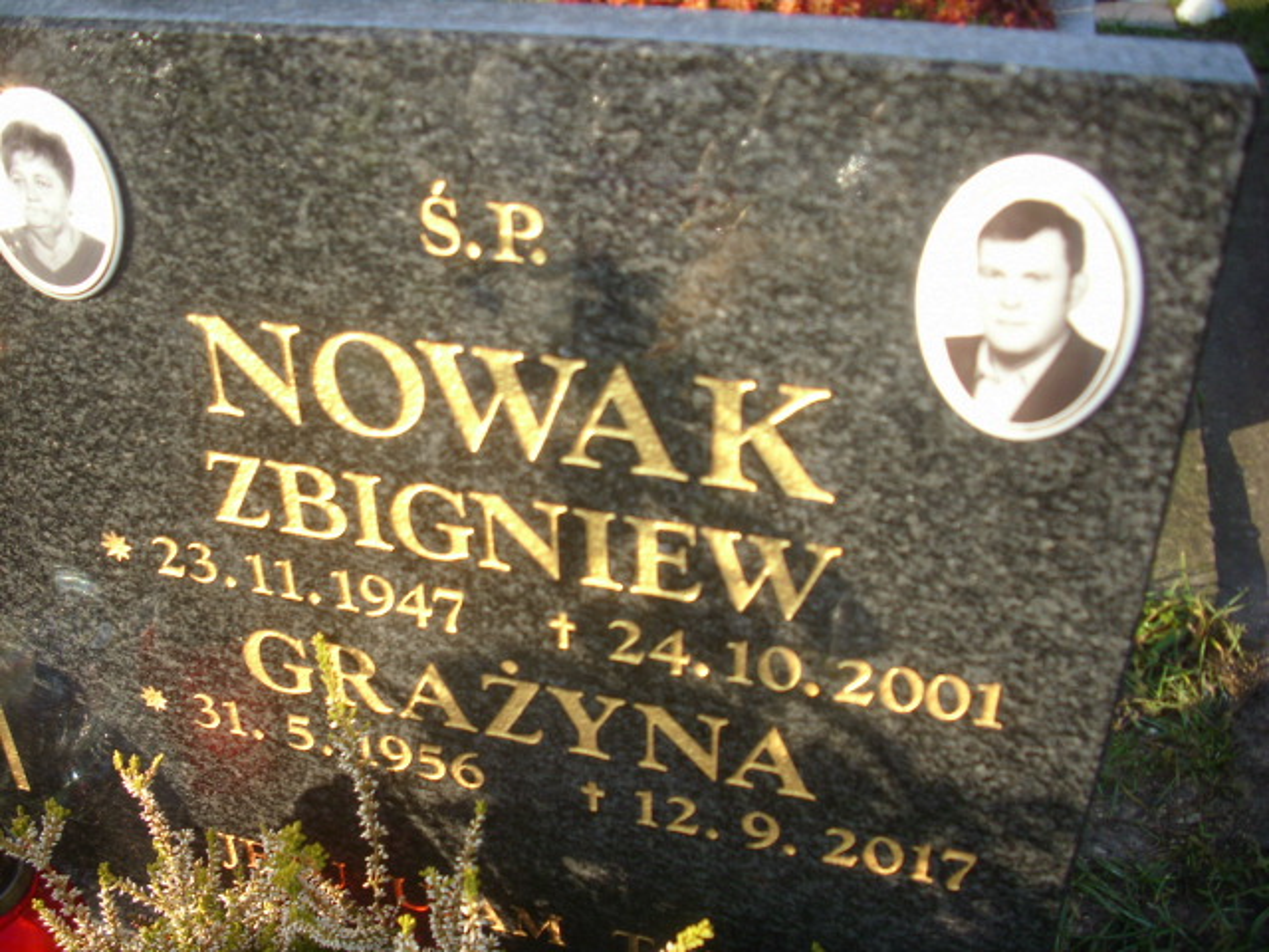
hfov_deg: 50.1
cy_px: 476
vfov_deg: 38.7
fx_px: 1356
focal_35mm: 37
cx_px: 634
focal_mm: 6.2
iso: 50
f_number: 5.6
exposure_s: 1/67
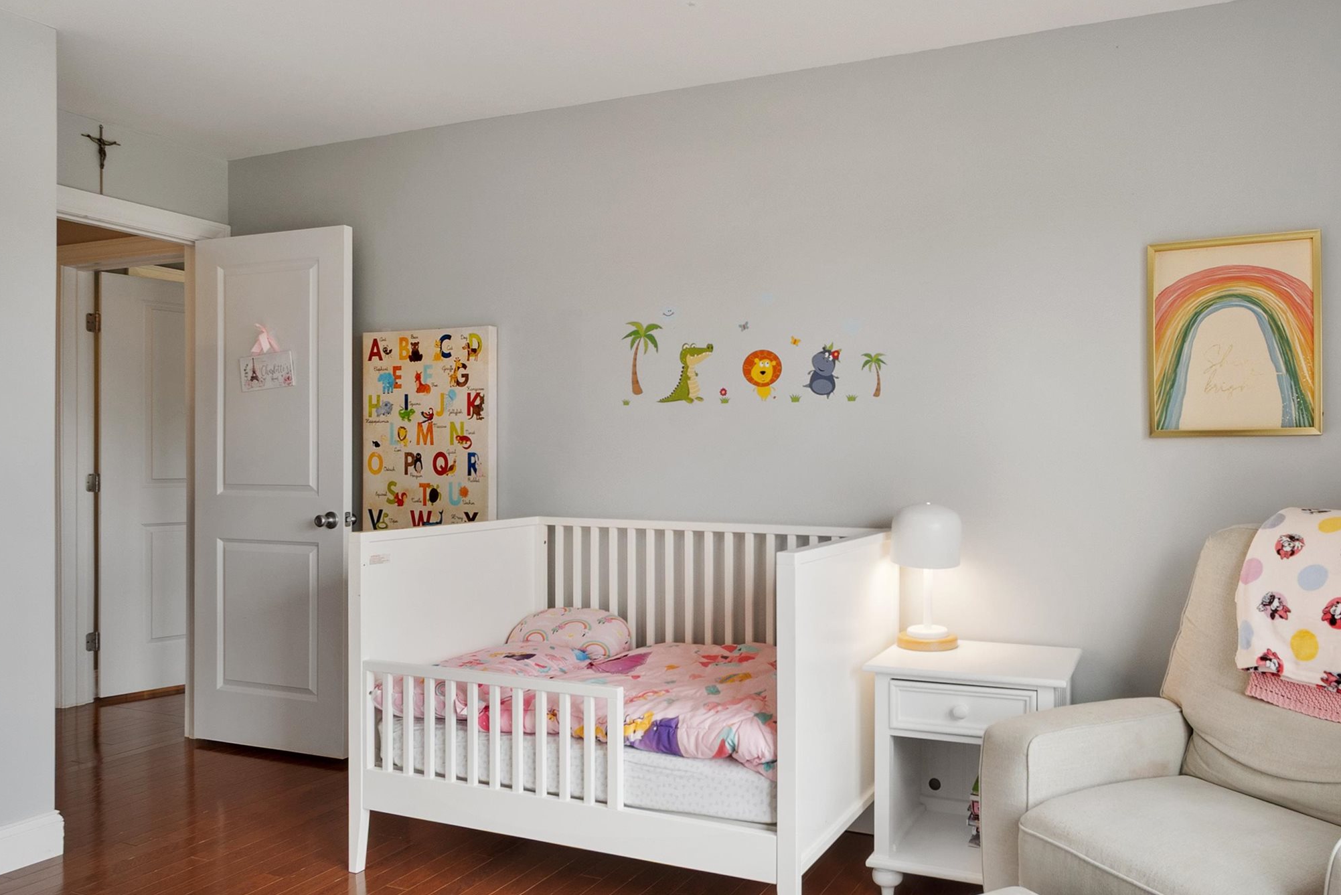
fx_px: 857
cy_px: 457
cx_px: 912
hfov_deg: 73.4
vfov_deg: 55.1
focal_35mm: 23
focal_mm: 10
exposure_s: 1/4
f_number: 8
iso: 320
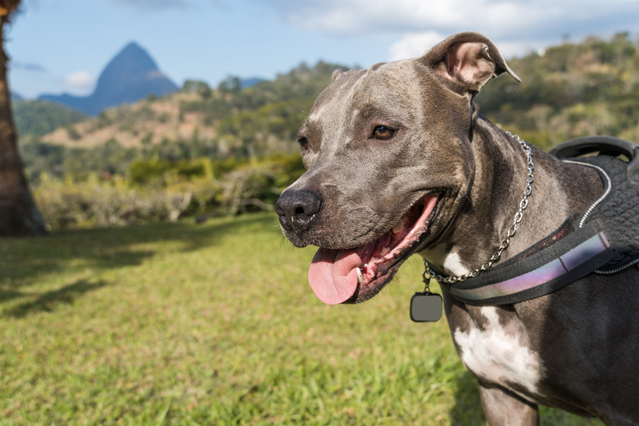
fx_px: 745
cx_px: 320
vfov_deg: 31.9
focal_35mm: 42
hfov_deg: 46.4
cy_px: 213
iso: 100
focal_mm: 28
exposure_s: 1/500
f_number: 4.5
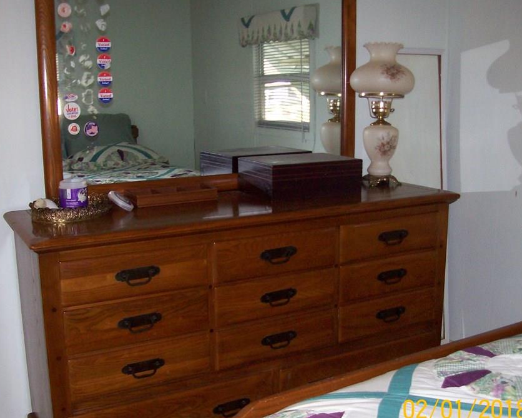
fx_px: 664
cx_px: 240
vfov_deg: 34.9
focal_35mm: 43
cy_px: 228
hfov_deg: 42.9
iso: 140
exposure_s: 1/64
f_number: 2.7
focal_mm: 6
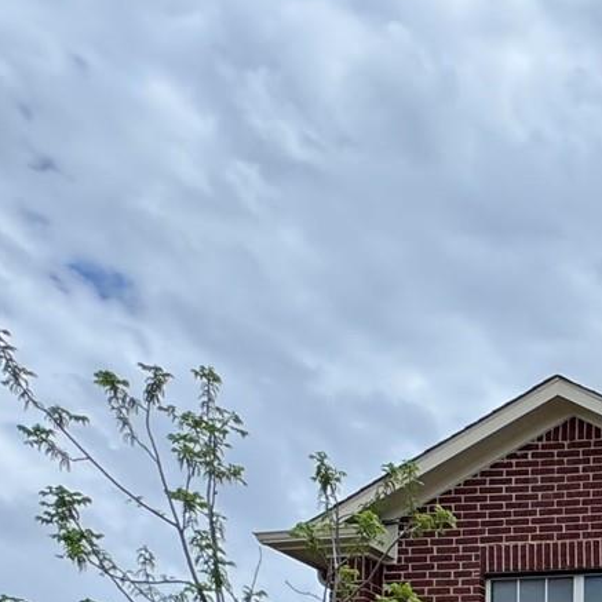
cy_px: 979
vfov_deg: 22.3
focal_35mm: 58
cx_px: 1119
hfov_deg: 20.1
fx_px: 1141
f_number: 2.2
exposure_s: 1/889
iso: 50
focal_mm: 2.22
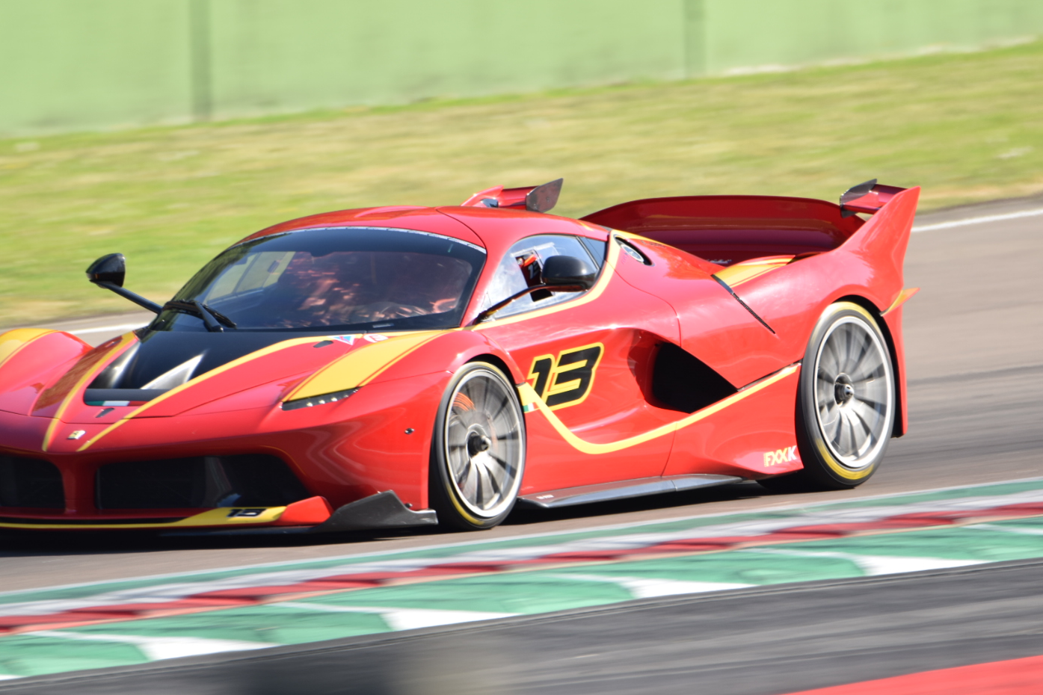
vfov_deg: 1.6
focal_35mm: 871
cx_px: 523
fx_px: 25233
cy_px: 321
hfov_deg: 2.4
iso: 100
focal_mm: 500
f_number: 6.3
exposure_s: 1/200
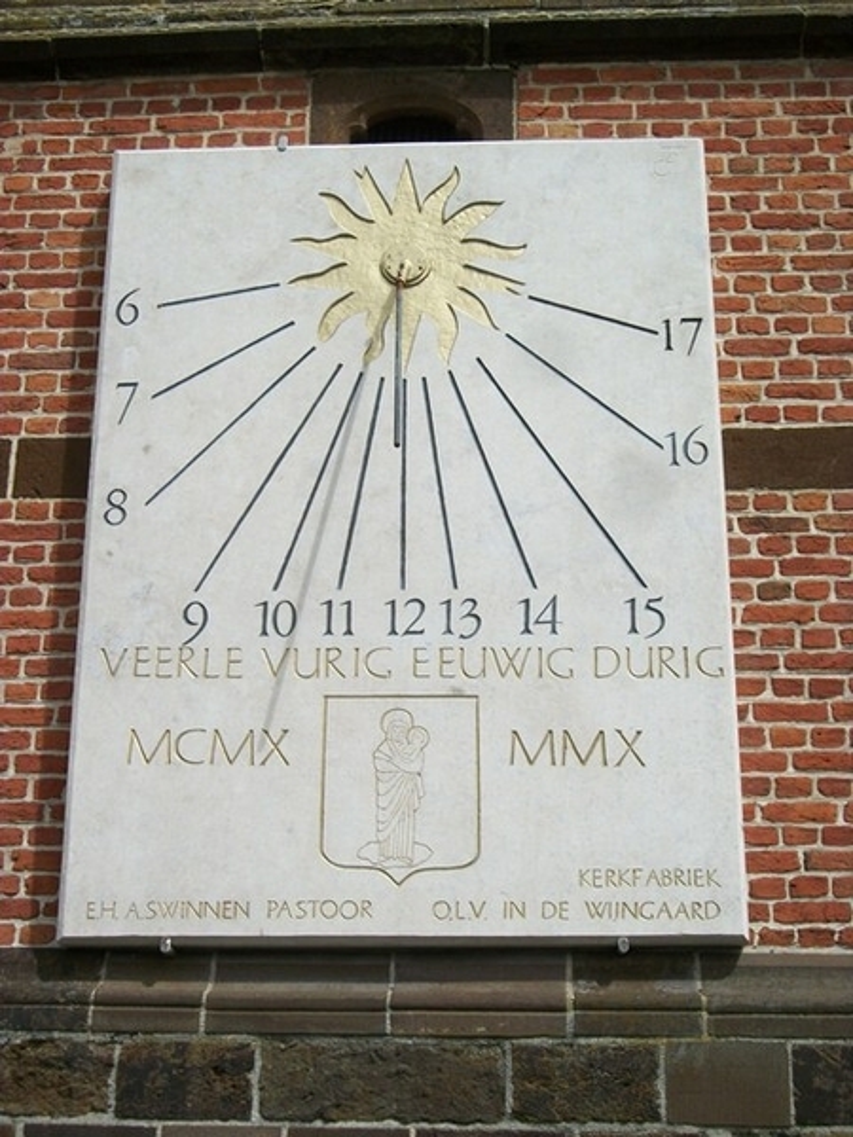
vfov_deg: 38.2
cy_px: 568
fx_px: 1643
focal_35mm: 50
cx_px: 426
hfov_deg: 29.1
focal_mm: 8.8
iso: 80
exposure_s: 1/160
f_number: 11.2
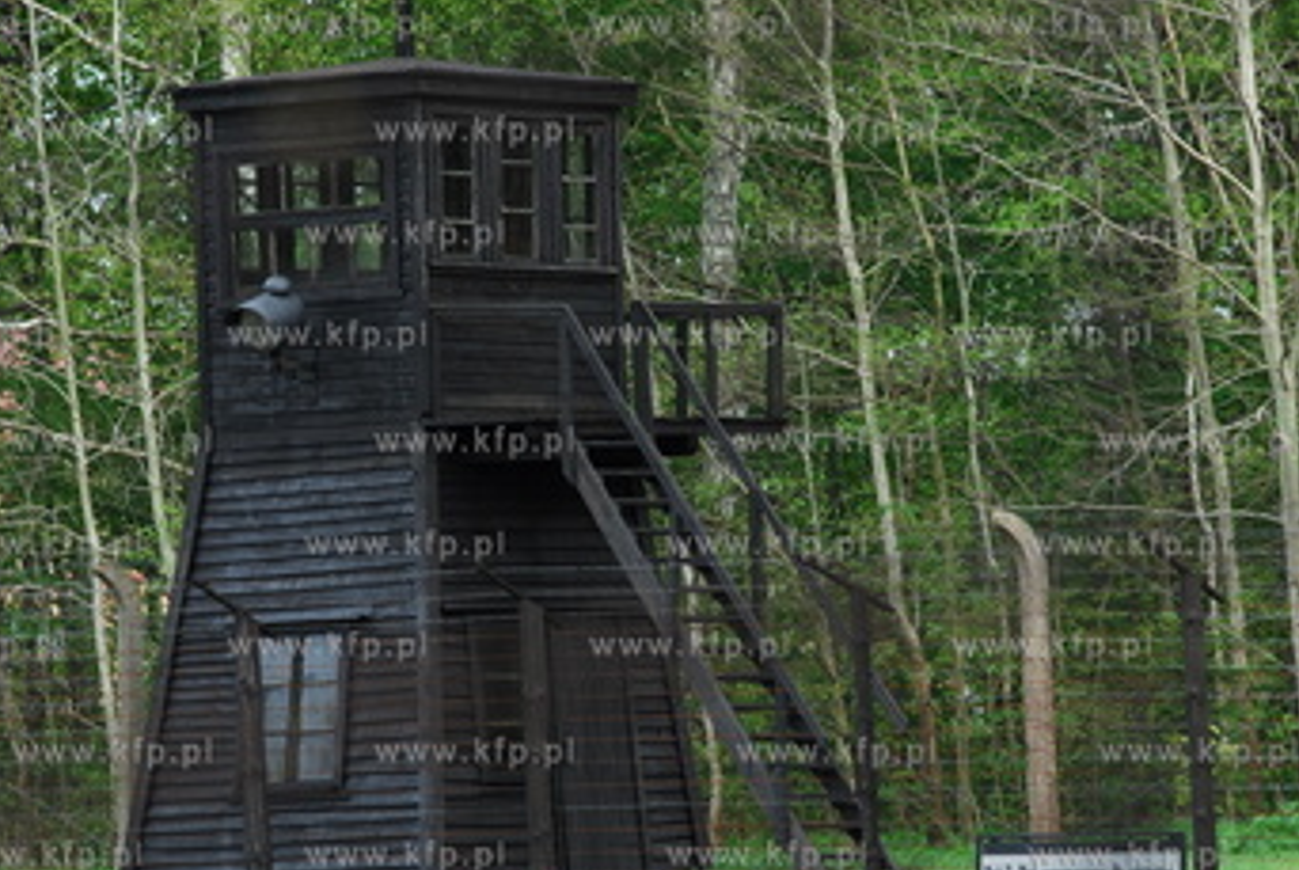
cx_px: 608
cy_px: 494
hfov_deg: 6.9
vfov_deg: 4.6
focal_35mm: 298
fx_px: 10767
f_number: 7.1
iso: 200
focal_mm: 170
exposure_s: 1/100
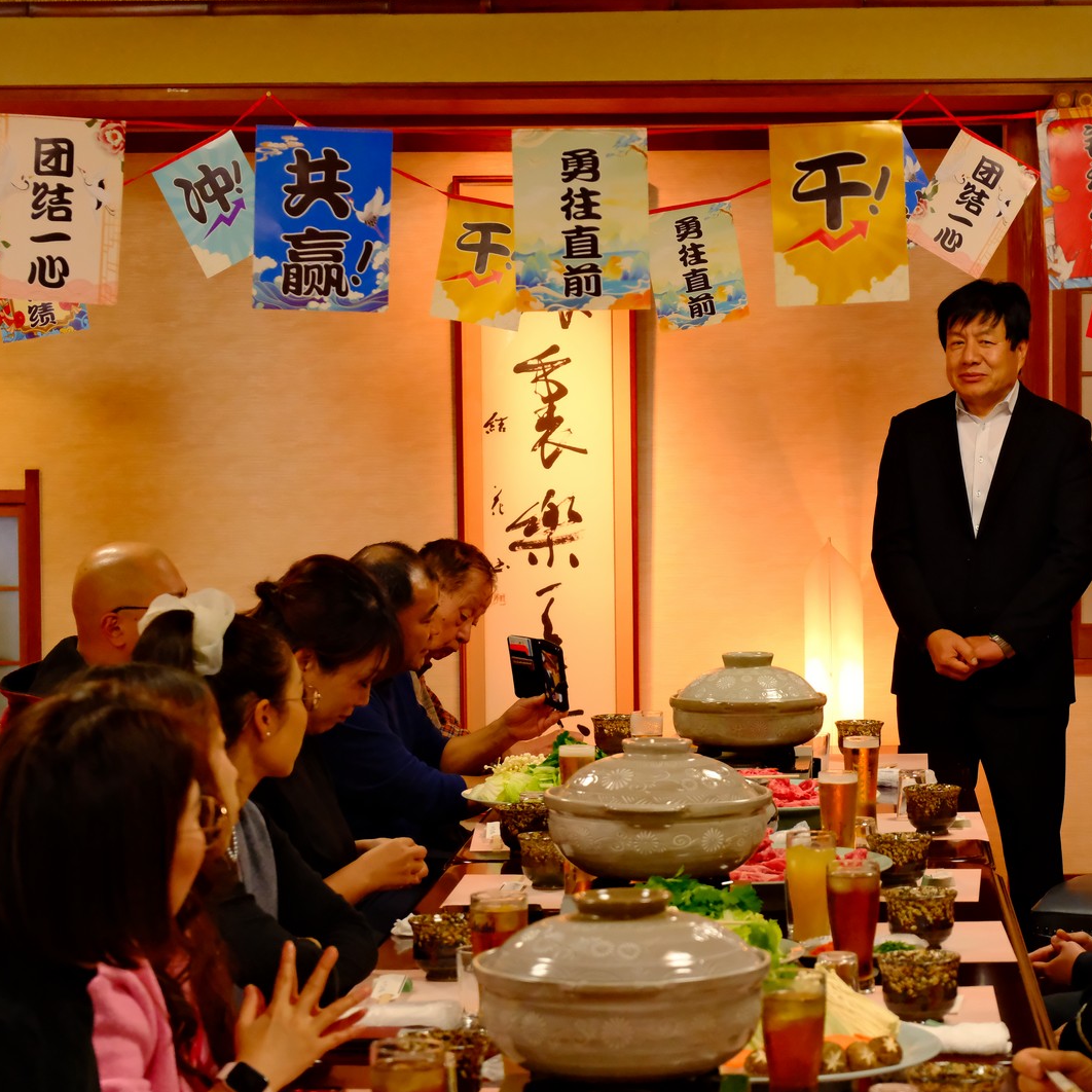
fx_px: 3426
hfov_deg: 18.0
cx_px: 751
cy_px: 545
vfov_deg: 18.1
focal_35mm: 96
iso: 4000
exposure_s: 1/128
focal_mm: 50
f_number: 4.8
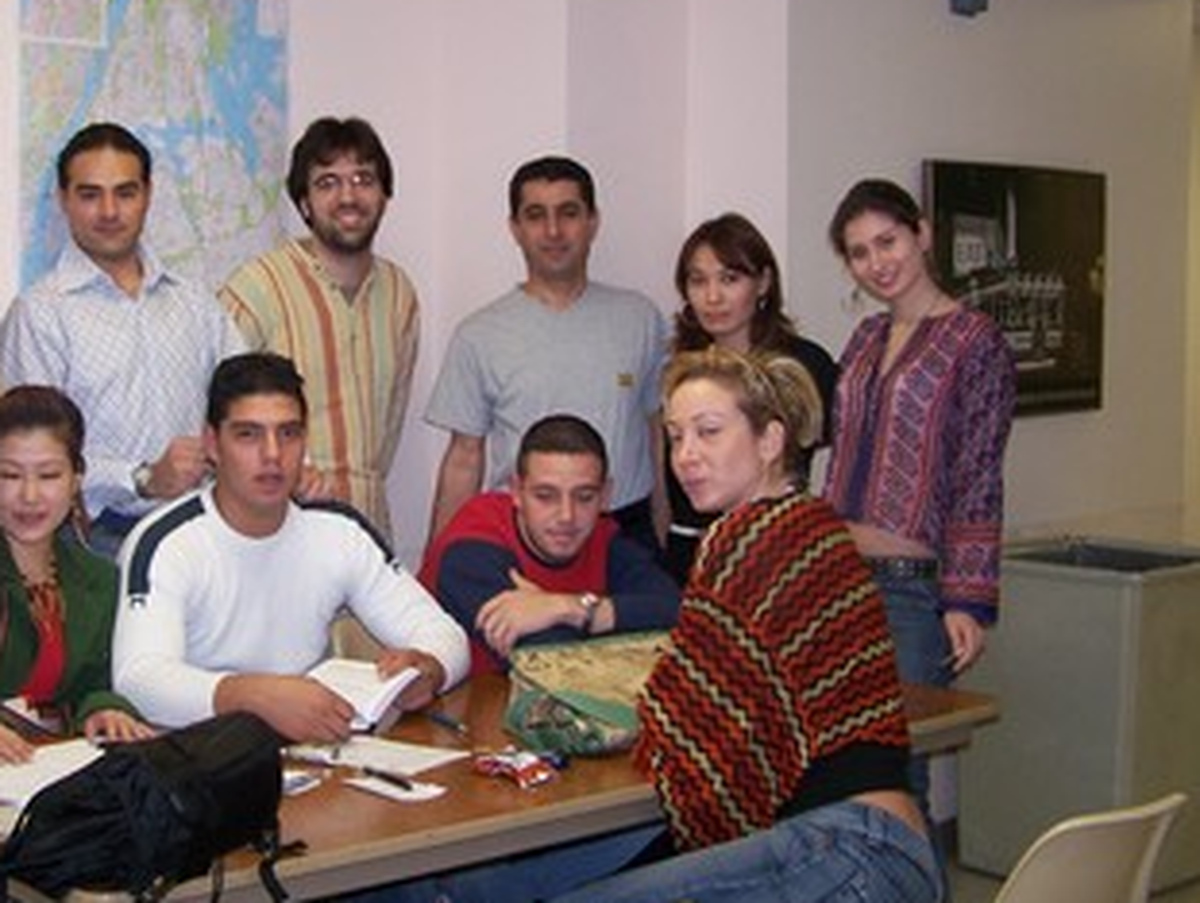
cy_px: 286
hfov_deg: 34.6
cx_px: 405
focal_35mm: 55
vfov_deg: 26.4
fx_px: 1909
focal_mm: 6.3
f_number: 2.8
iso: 140
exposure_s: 1/60
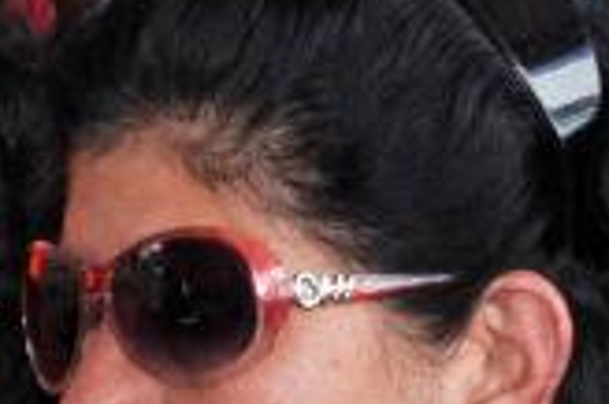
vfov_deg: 2.6
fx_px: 8722
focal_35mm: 516
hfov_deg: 4.0
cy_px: -604
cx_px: 412
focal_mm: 55
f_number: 5.6
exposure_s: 1/250
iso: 400
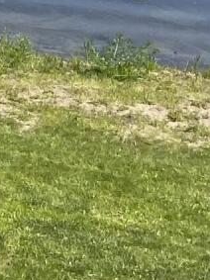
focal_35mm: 184
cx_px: -456
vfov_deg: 9.9
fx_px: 1489
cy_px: -310
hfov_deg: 7.1
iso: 32
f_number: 1.8
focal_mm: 4.25
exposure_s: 1/2890
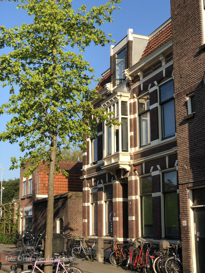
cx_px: 102
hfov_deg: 25.7
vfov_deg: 33.8
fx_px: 450
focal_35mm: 57
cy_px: 136
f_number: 2.8
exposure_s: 1/426
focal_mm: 6.6
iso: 20
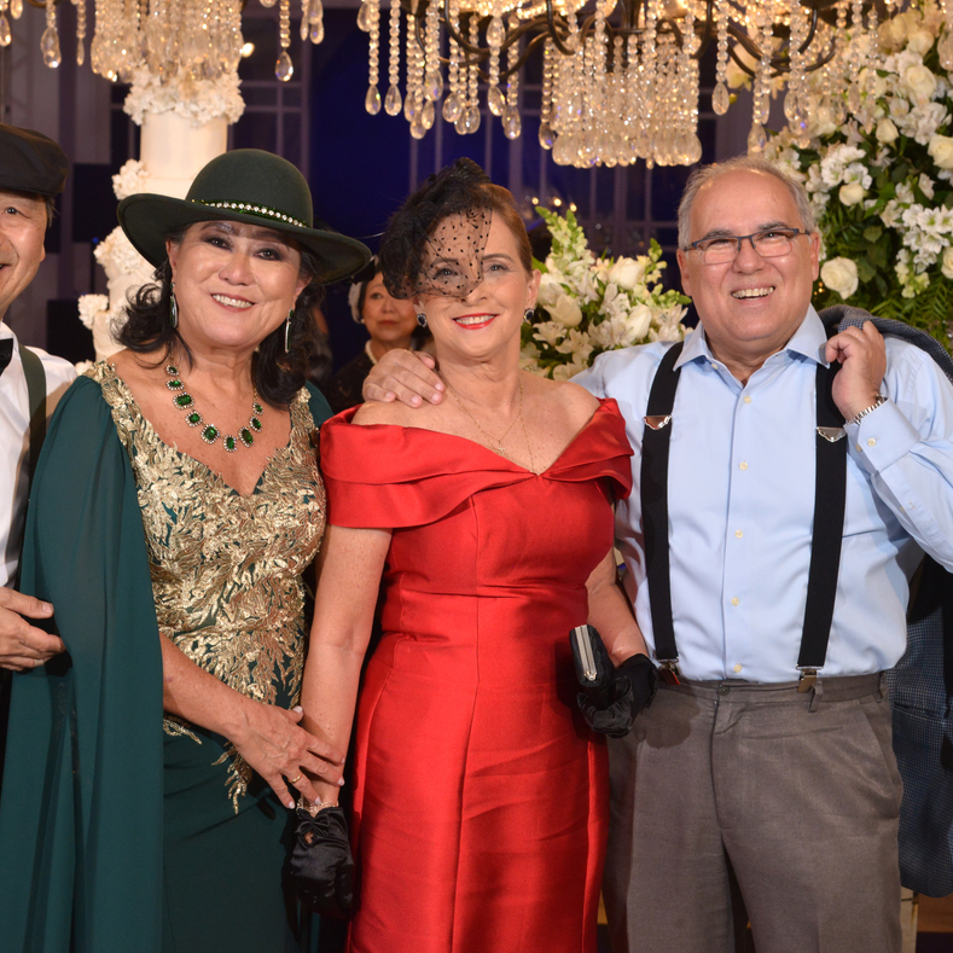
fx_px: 2336
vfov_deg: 23.1
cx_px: 377
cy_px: 476
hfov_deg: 23.0
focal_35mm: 75
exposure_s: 1/100
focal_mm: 58
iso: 1600
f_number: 8
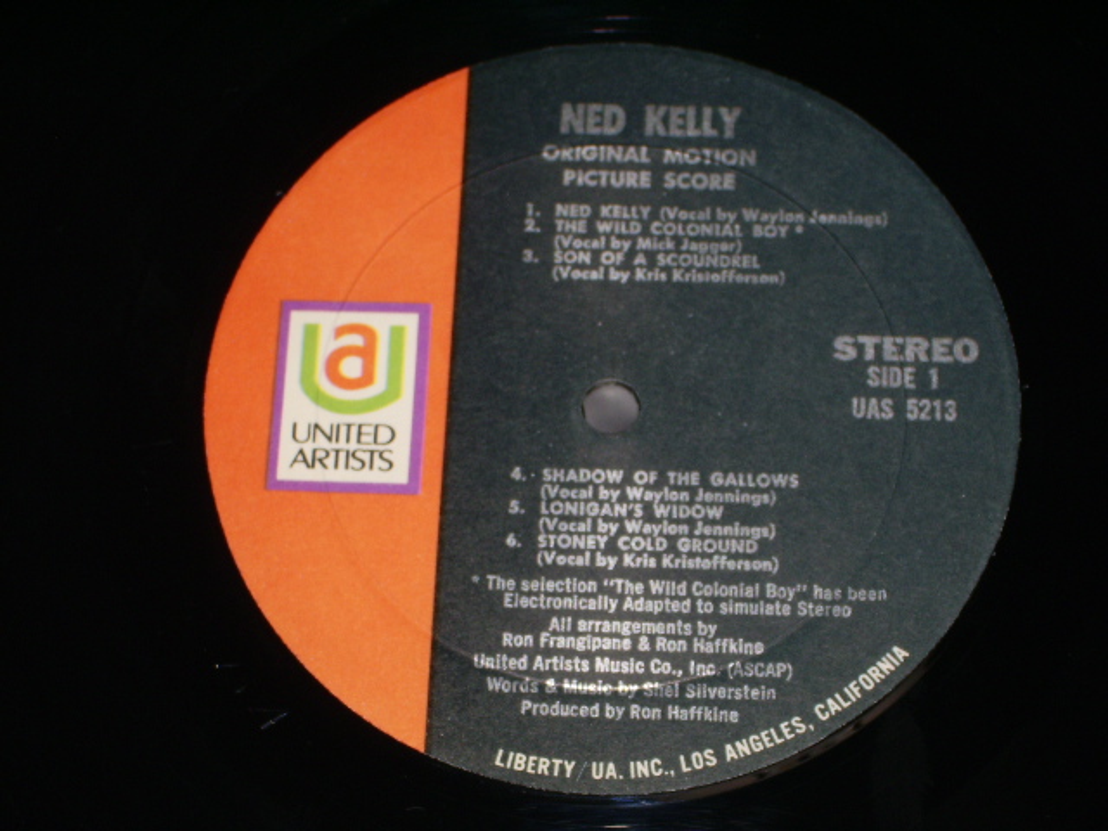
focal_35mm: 107
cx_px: 554
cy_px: 416
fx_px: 3425
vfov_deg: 13.8
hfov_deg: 18.4
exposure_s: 1/60
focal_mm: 17.4
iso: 80
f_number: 7.7
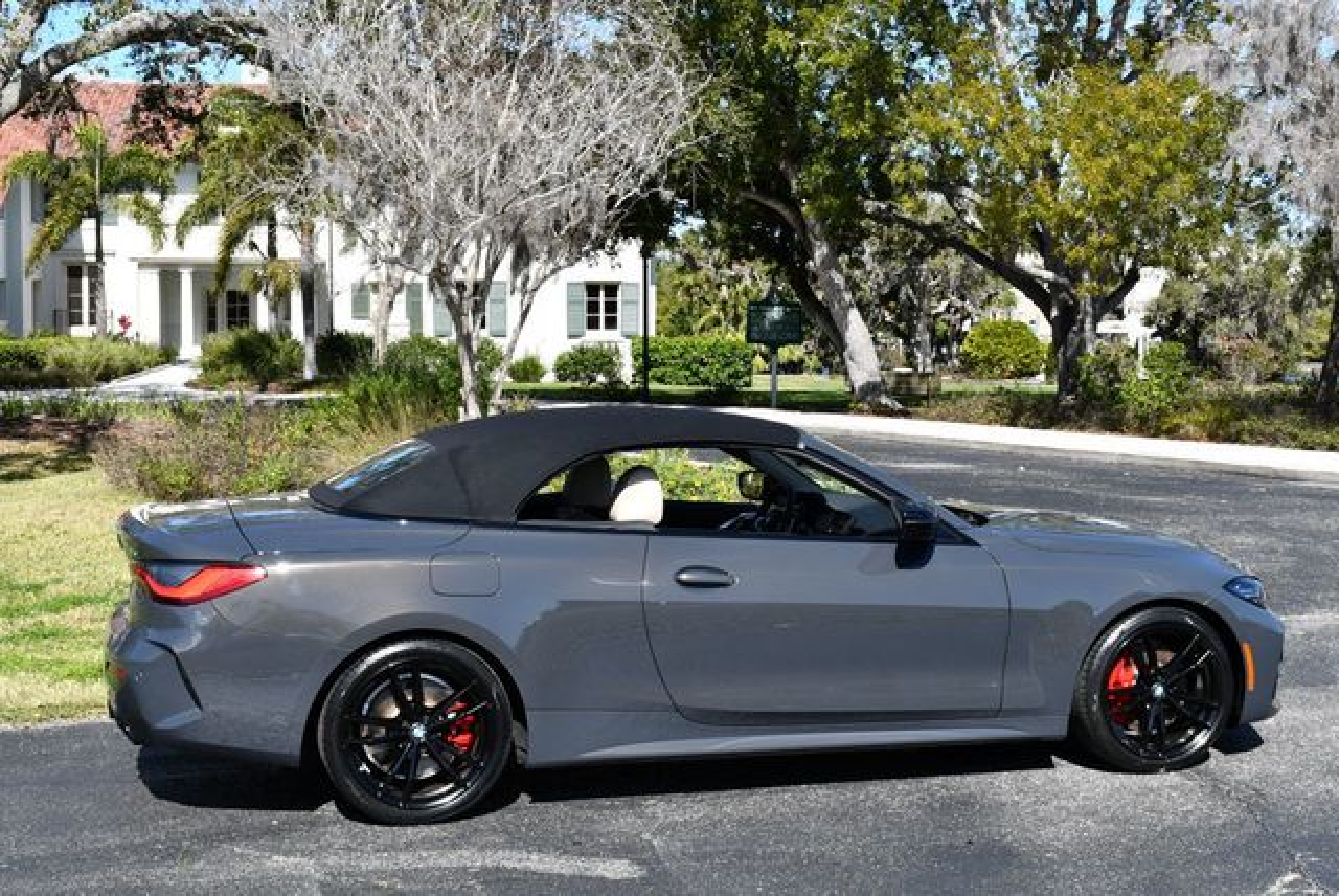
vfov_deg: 28.1
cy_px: 448
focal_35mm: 48
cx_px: 670
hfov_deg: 41.1
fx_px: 1787
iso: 125
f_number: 8
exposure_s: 1/250
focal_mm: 24
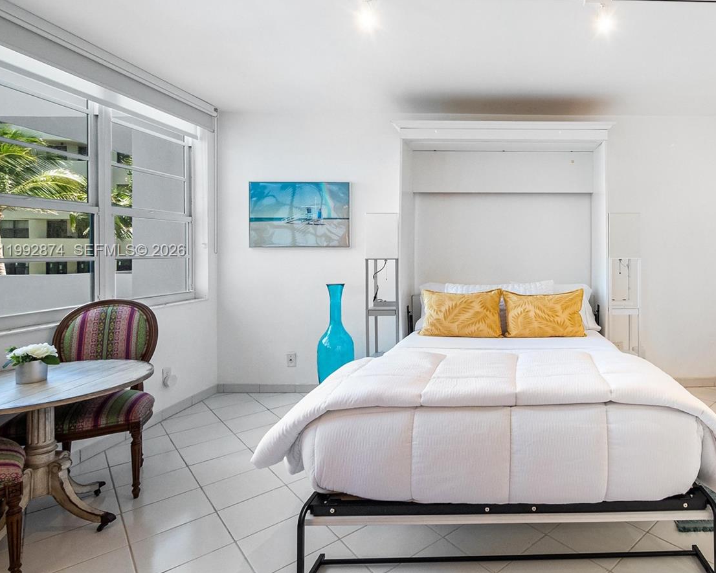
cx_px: 502
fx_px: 403
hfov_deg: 79.3
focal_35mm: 19
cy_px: 251
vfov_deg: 70.6
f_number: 6.3
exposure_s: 1/30
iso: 800
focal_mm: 7
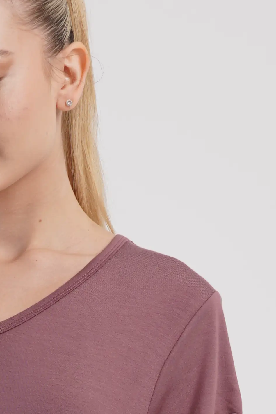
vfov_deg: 6.4
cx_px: -19
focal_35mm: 313
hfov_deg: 4.4
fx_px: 3598
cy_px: 863
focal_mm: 56
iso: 100
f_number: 6.3
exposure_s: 1/125
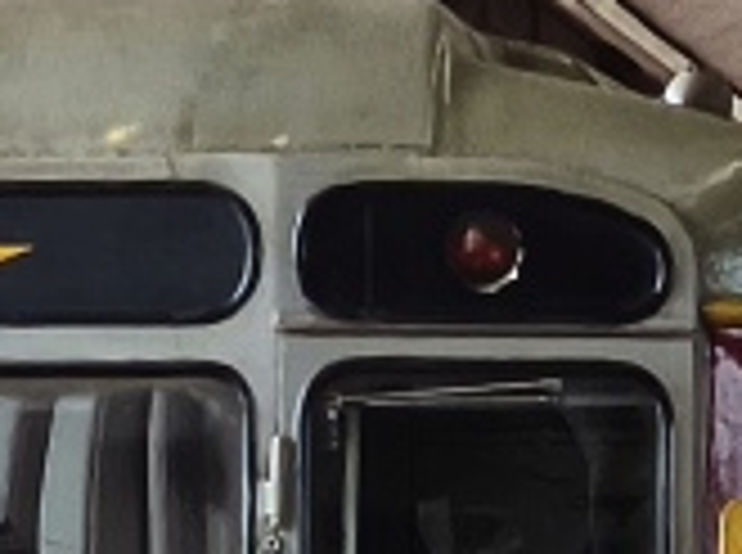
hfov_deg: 3.6
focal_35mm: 553
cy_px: 525
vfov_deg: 2.7
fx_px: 11828
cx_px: 81
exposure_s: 1/385
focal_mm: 8.8
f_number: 2
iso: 320
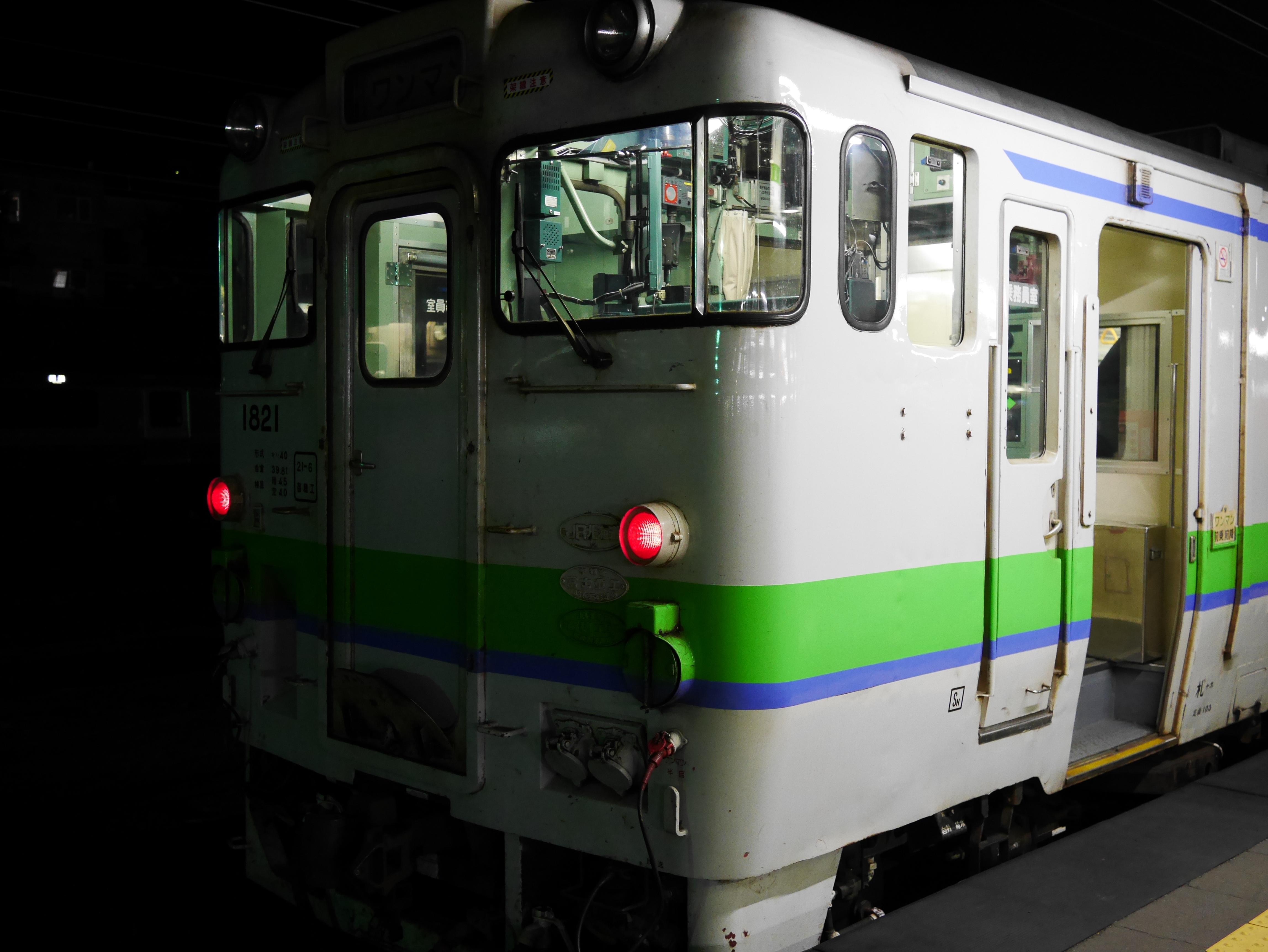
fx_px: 1466
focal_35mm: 40
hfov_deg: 46.8
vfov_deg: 36.0
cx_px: 634
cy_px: 476
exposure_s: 1/60
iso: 1600
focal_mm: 20
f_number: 2.8
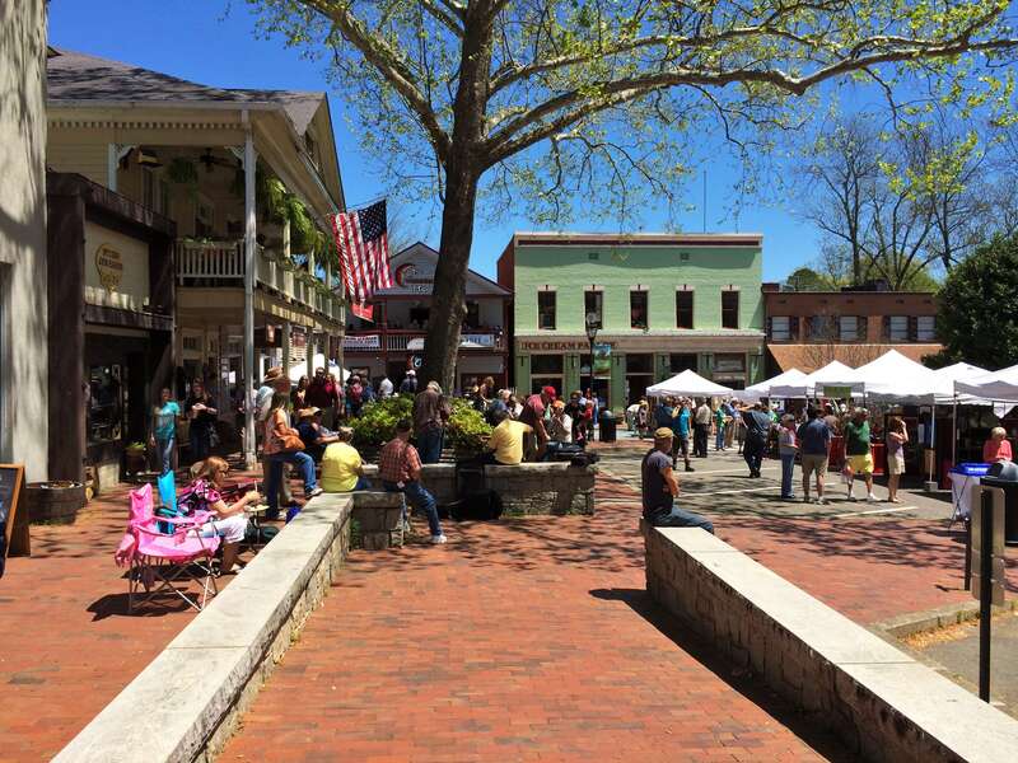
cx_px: 509
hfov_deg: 60.0
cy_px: 382
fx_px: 882
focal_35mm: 30
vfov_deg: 46.8
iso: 32
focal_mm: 4.12
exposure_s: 1/2160
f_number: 2.2
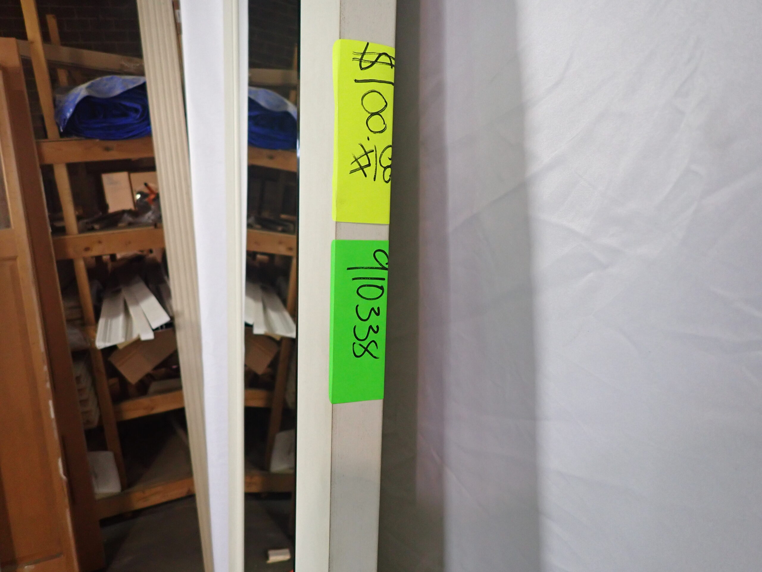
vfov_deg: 54.9
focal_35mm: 25
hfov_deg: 69.4
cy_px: 286
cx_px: 381
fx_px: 550
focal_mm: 4.5
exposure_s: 1/60
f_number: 2
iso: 320
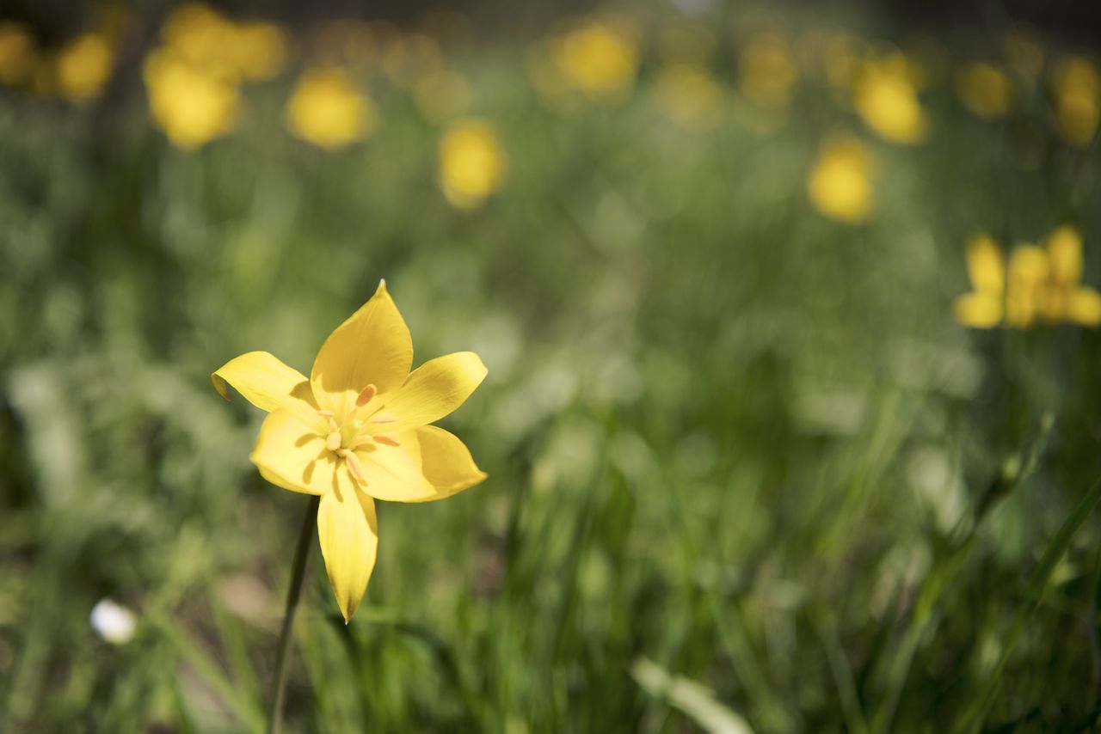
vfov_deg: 31.9
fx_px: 1285
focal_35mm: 42
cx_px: 550
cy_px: 367
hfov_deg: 46.4
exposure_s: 1/4000
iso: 200
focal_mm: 42
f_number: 2.8
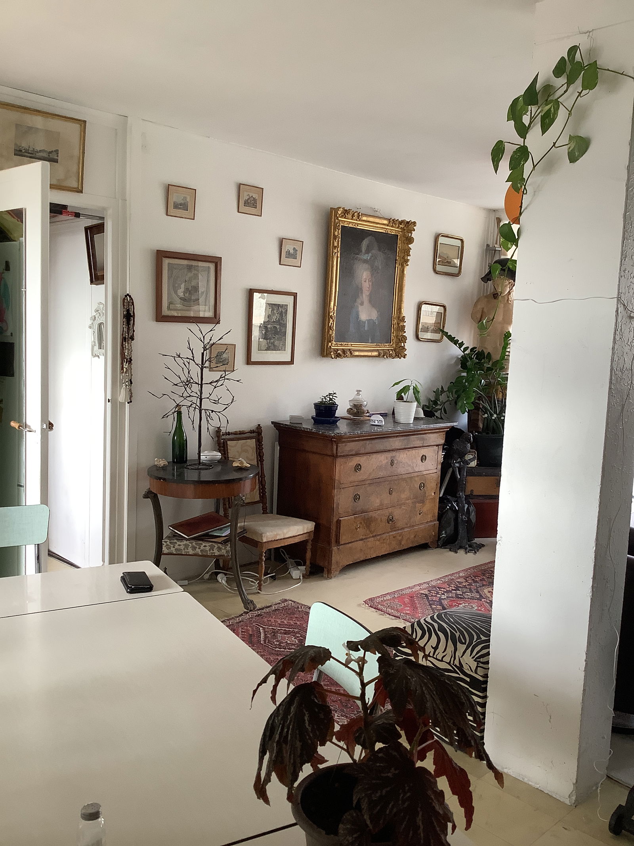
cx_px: 317
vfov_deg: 58.3
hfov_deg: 45.4
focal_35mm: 31
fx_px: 757
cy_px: 423
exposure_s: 1/60
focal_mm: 3.3
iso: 80
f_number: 2.4
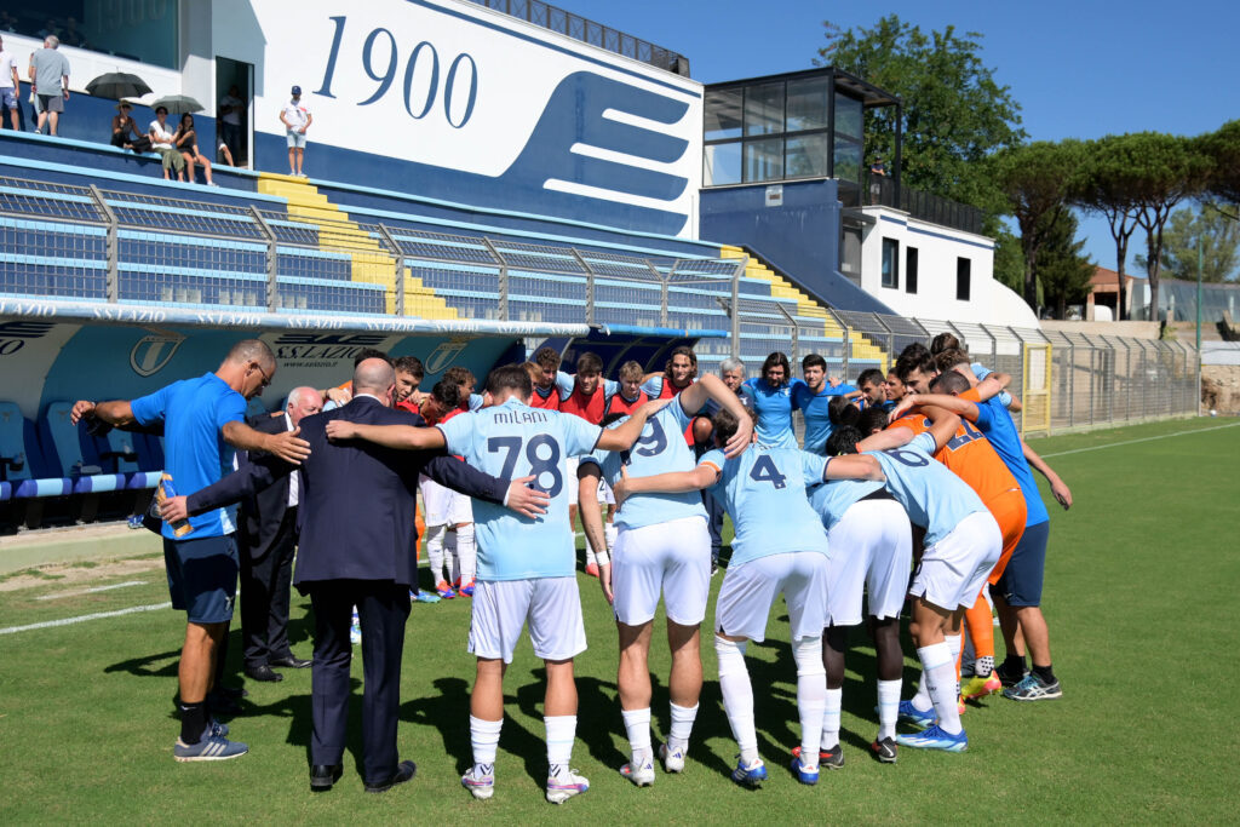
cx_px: 620
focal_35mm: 36
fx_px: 1240
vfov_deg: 36.9
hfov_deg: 53.1
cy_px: 414
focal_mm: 24
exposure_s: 1/3200
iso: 250
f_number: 4.5
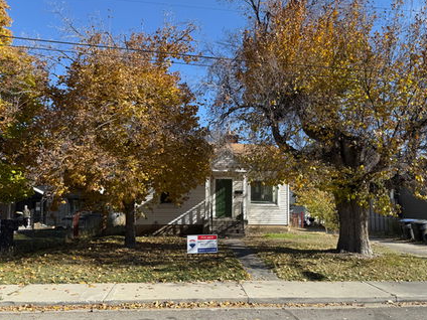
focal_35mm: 29
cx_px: 229
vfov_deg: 48.1
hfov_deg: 61.6
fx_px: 358
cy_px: 179
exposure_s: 1/2370
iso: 80
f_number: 1.78
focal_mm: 6.76
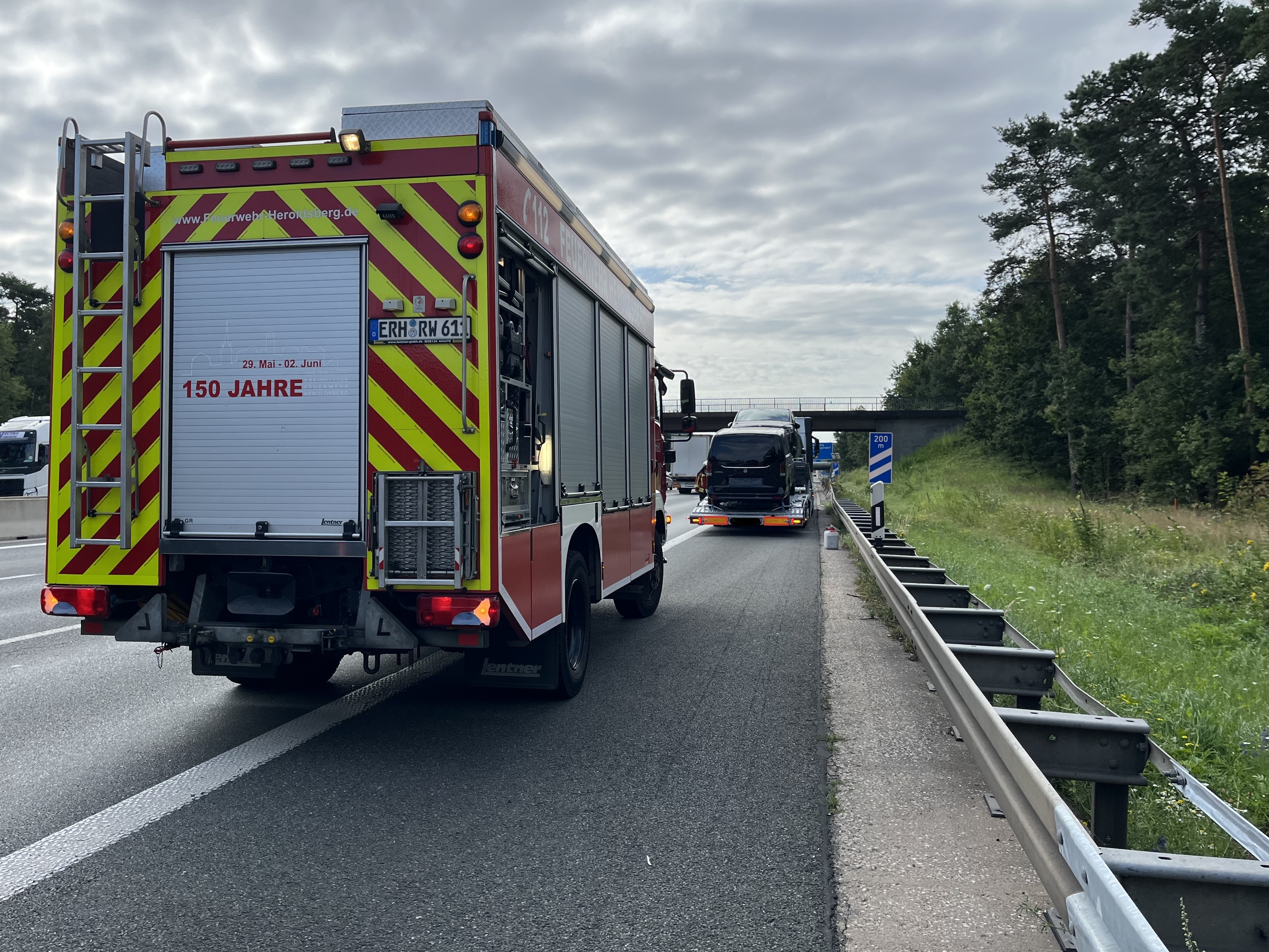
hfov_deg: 61.6
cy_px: 443
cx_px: 598
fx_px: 1063
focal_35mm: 29
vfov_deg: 48.2
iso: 50
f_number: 1.6
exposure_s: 1/3623
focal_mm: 5.1
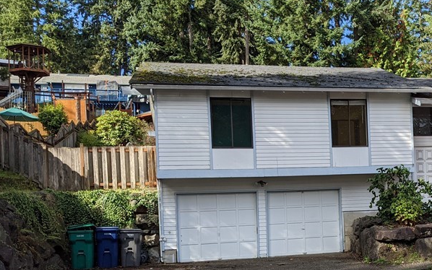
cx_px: 367
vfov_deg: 26.0
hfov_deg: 38.9
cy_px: 210
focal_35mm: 49
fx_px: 577
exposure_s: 1/1949
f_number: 1.73
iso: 45
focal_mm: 4.38
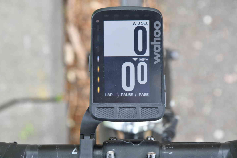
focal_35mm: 109
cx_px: 119
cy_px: 79
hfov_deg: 18.8
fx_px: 717
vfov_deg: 12.6
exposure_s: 1/80
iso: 640
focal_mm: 72
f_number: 6.3
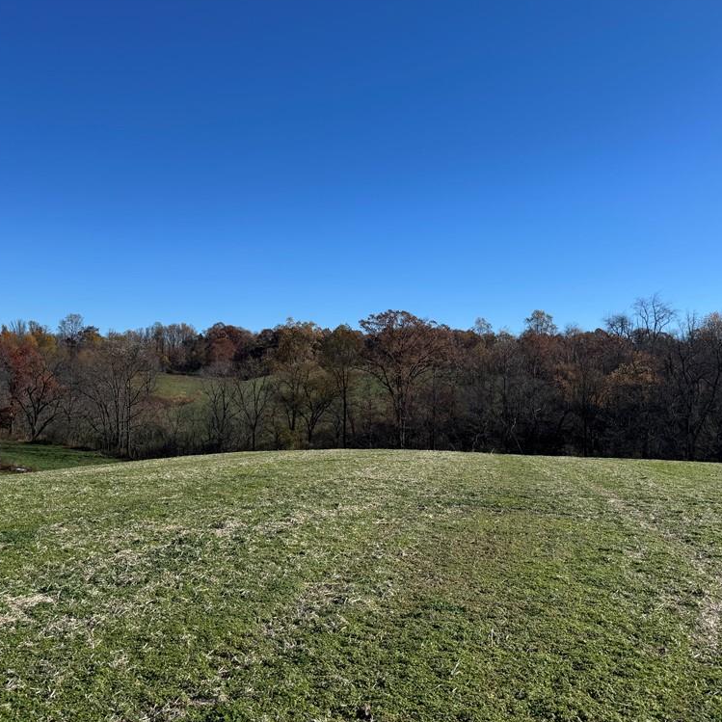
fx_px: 684
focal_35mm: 29
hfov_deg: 55.4
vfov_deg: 55.6
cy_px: 356
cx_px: 309
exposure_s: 1/4950
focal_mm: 6.76
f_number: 1.78
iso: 80
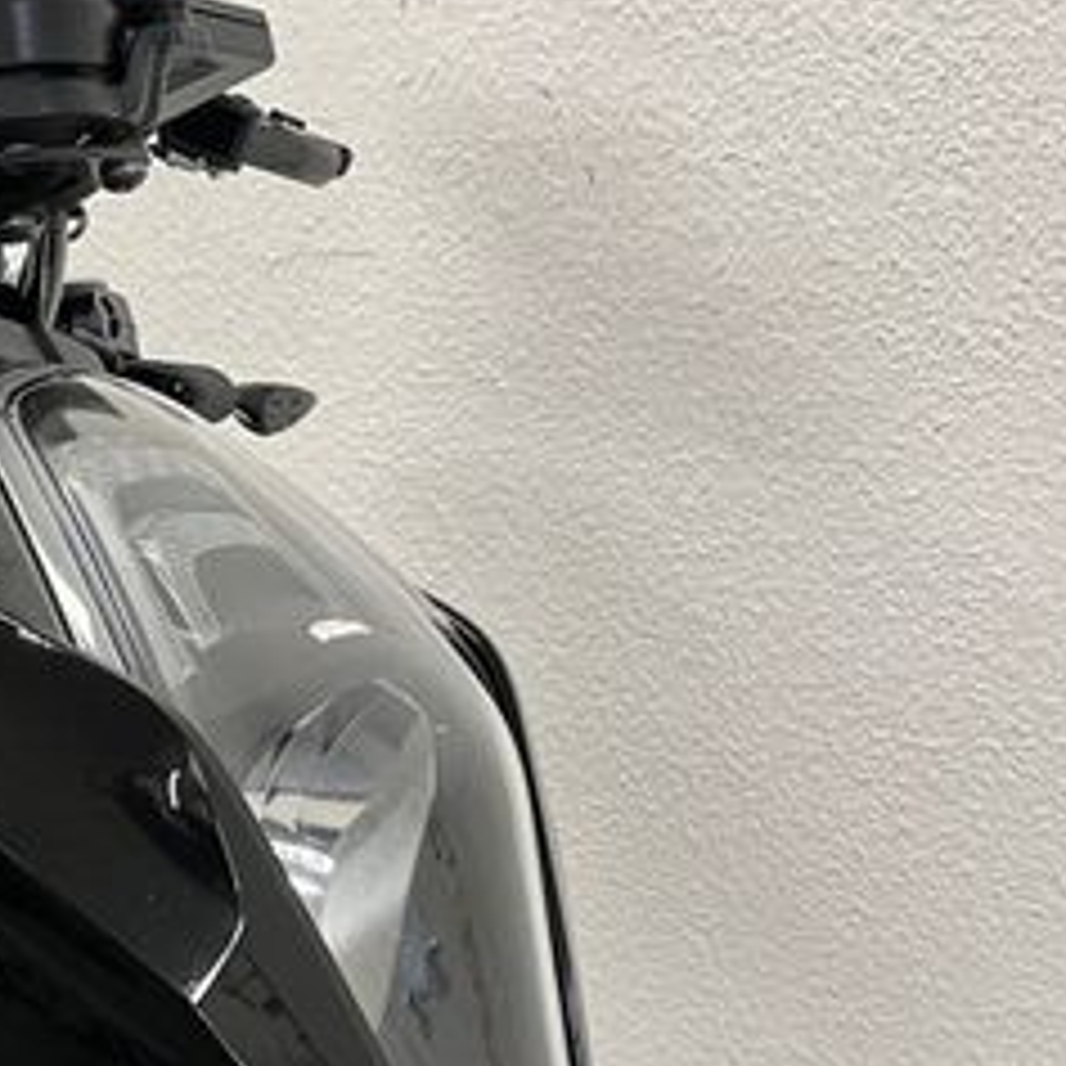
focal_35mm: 62
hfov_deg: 26.8
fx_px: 2160
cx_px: 112
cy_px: 823
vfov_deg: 27.3
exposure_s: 1/50
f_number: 1.6
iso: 100
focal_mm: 5.1
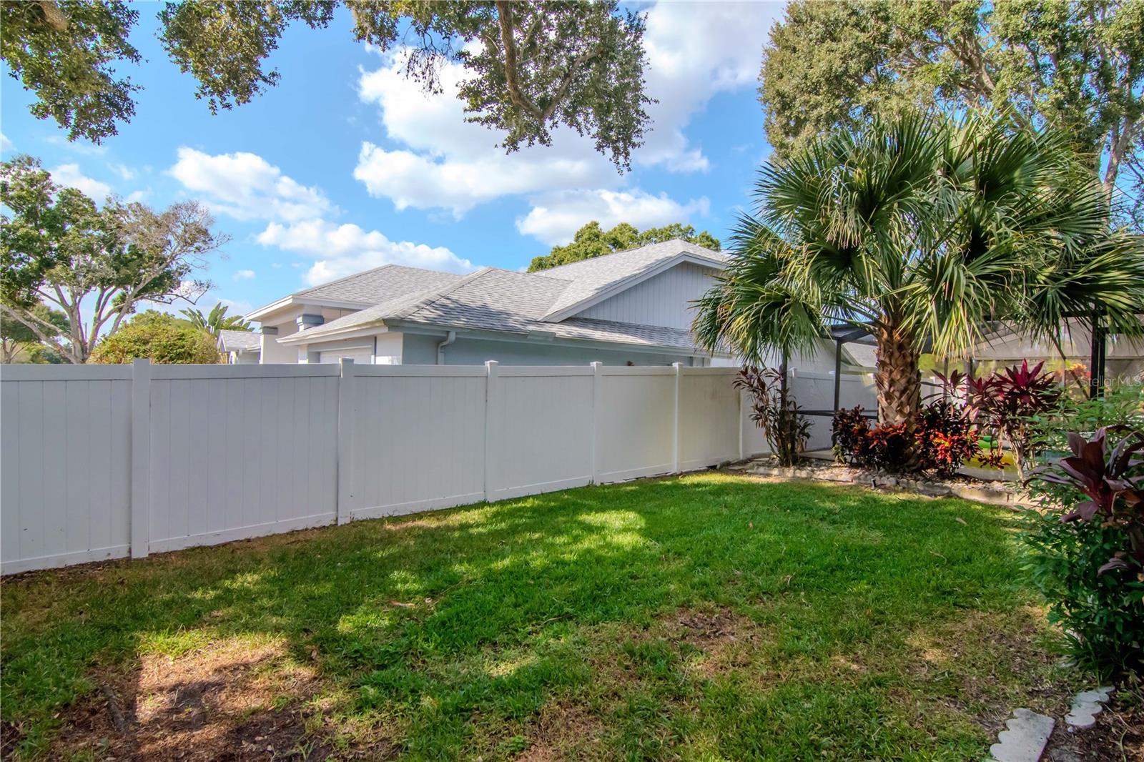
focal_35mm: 16
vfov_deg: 72.0
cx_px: 572
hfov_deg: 95.0
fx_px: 524
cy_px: 381
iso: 1000
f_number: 13
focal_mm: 11
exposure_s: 1/320
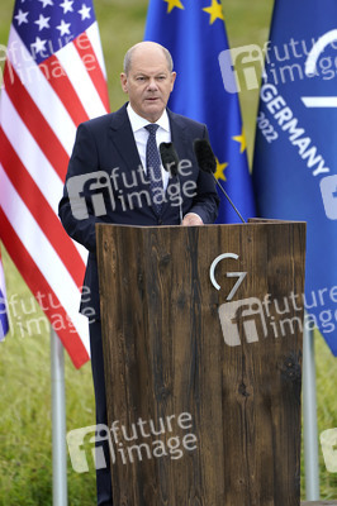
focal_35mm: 400
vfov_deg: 5.2
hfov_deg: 3.4
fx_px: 5626
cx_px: 168
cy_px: 253
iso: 640
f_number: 5.6
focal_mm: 400
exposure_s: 1/640
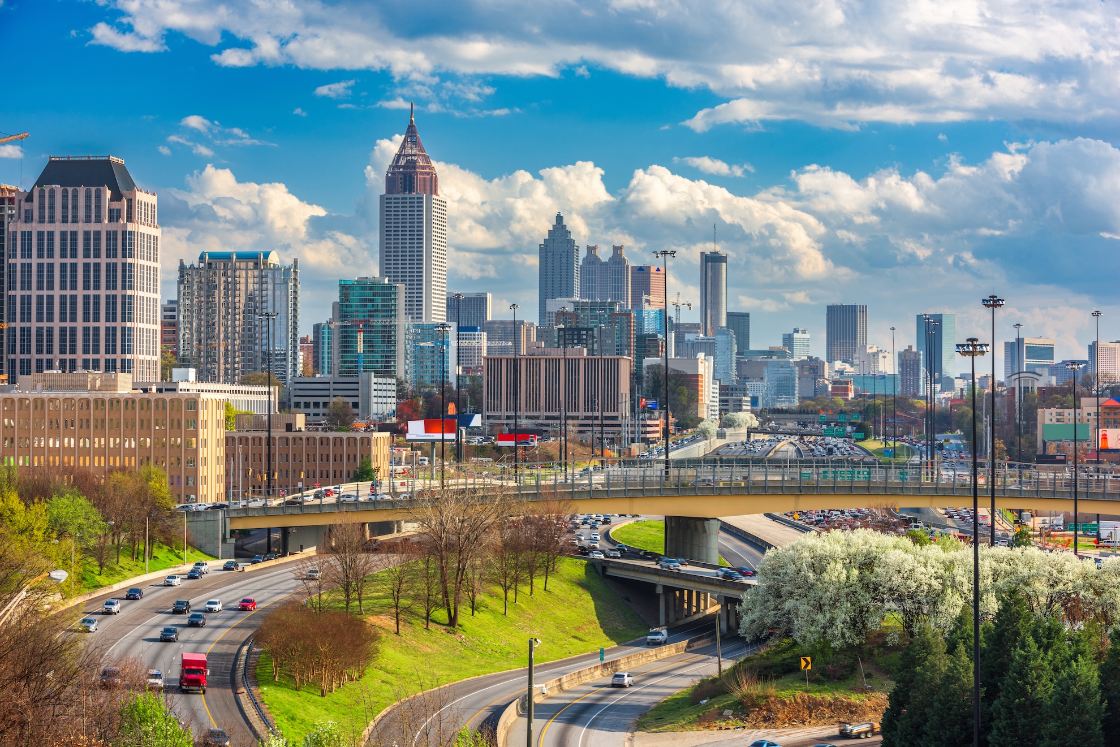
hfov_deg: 23.6
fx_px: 2676
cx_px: 560
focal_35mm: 86
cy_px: 374
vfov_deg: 15.9
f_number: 11
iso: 64
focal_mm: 86
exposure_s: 1/30
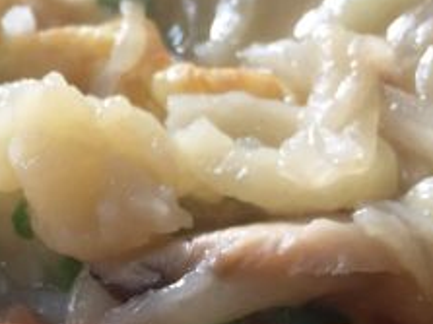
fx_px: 1138
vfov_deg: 15.7
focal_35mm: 91
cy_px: 368
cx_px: 54
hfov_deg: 21.1
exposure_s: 1/33
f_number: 2.2
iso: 32
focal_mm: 4.15
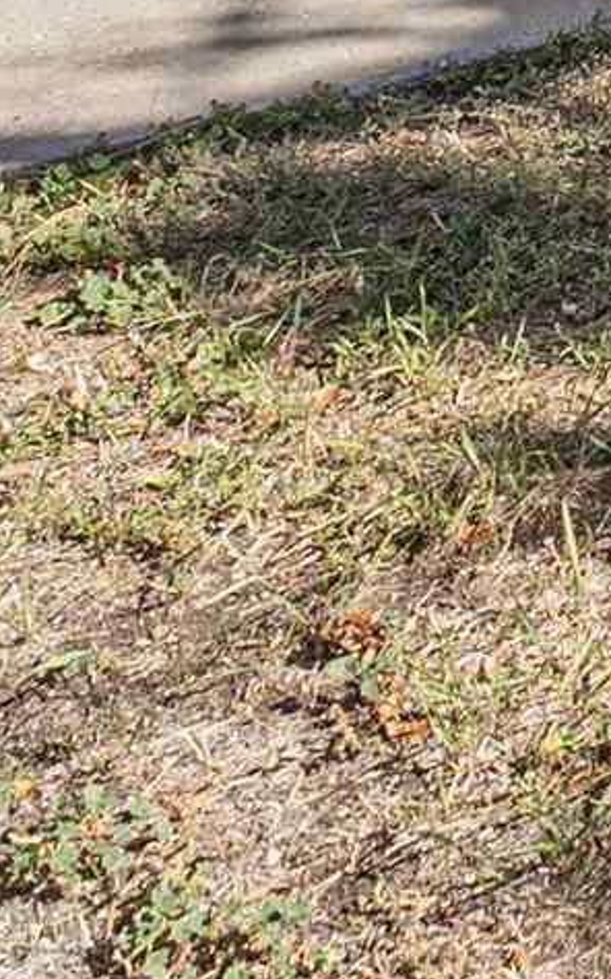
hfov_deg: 9.0
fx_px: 2639
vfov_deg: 17.1
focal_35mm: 99
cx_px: 2112
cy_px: -812
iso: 100
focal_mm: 10
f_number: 7.1
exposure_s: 1/200
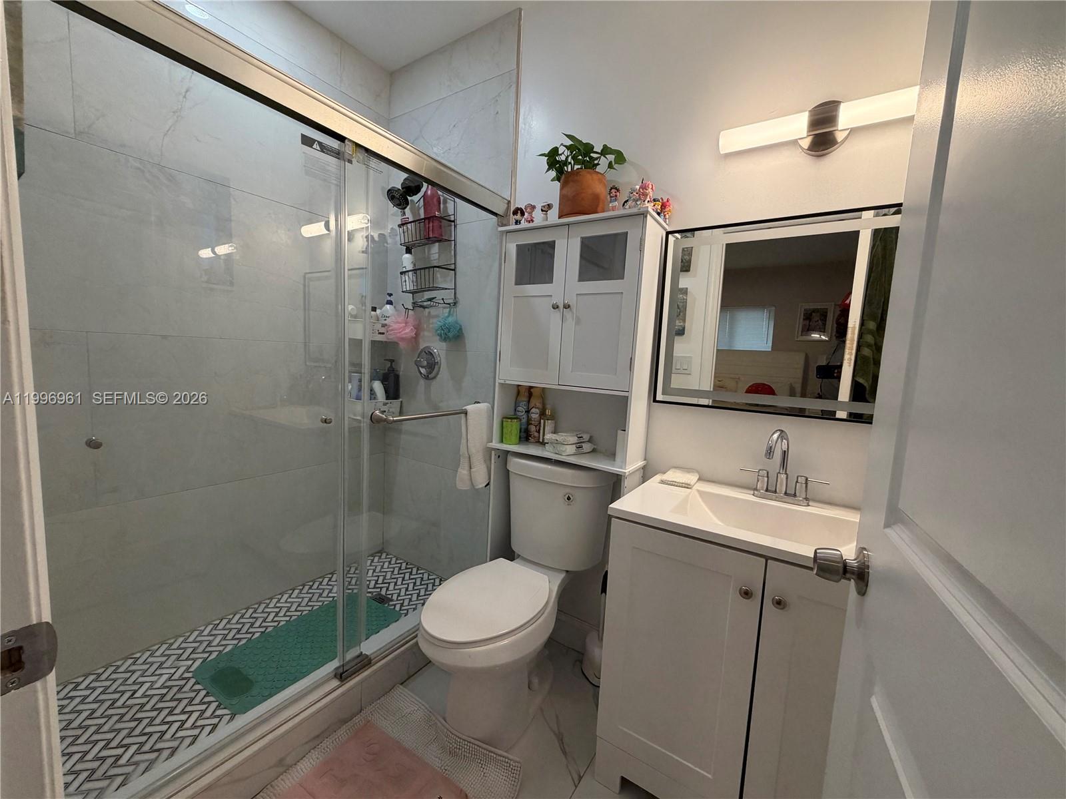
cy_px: 400
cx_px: 533
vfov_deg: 85.7
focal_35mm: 14
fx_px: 431
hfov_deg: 102.1
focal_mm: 2.22
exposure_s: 1/120
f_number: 2.2
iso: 250
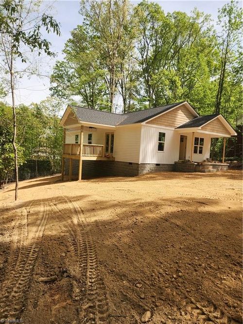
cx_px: 122
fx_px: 215
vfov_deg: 73.9
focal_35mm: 23
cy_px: 162
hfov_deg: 58.9
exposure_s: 1/834
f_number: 1.8
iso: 20
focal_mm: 5.4
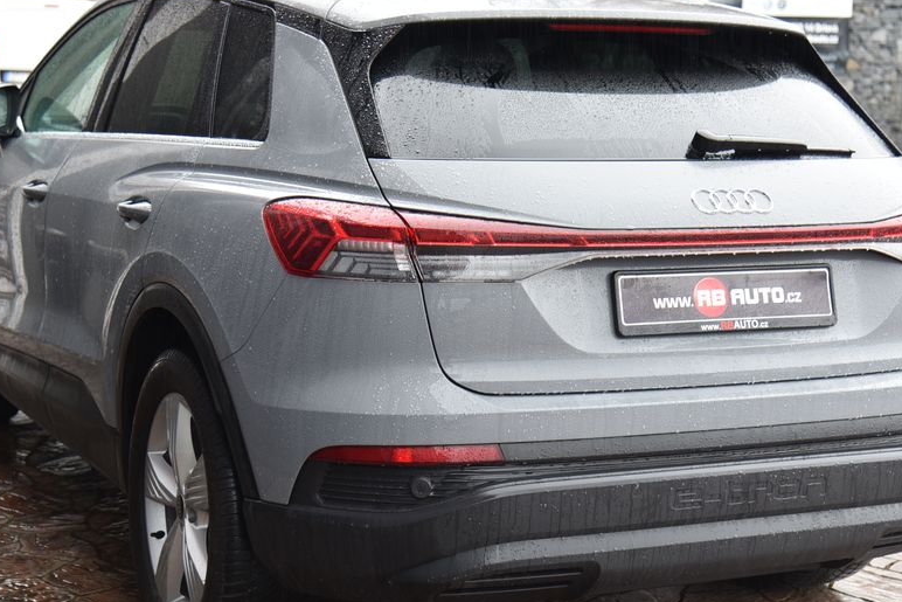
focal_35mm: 69
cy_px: 314
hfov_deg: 29.2
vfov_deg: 19.7
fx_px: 1729
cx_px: 456
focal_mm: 52
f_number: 4
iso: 500
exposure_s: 1/40
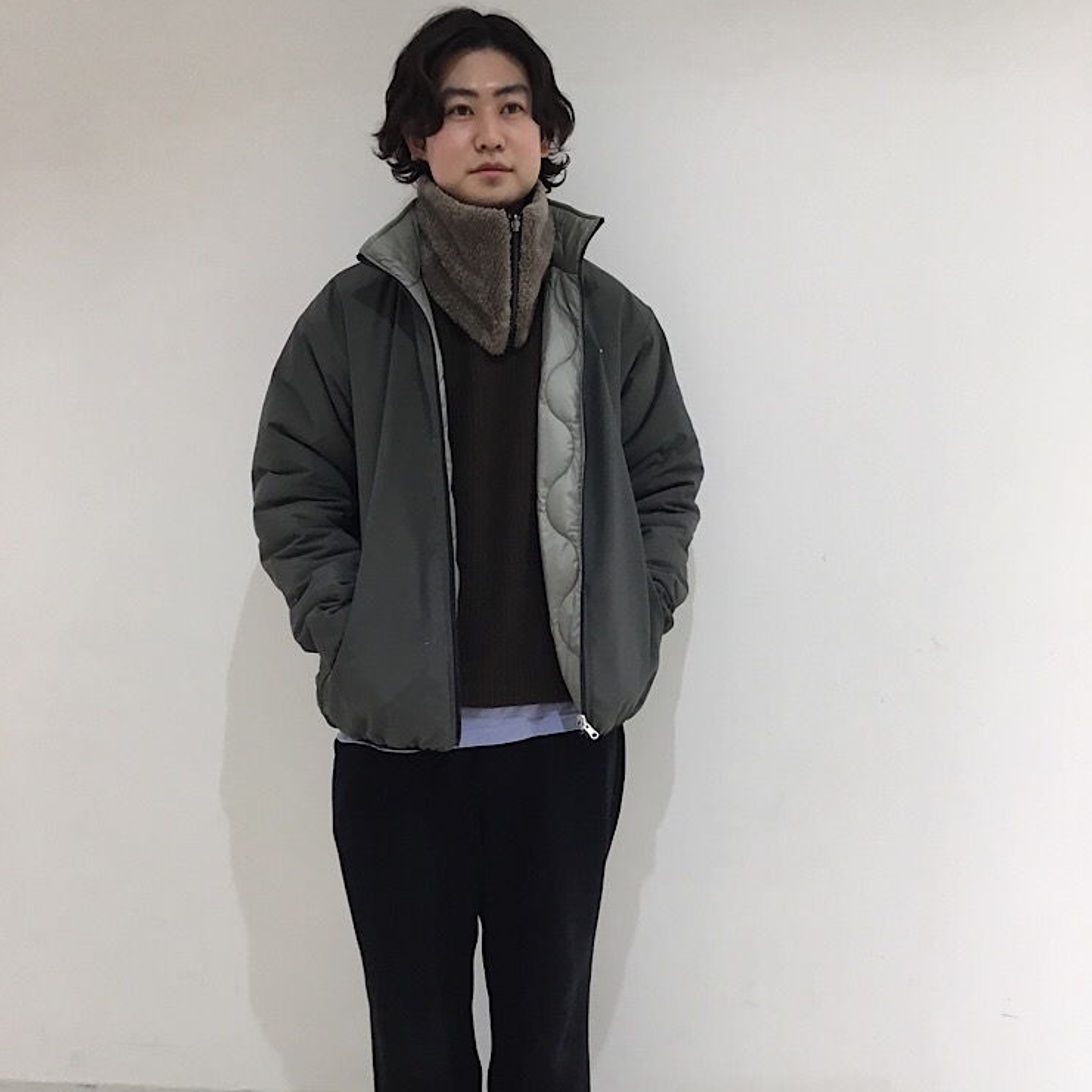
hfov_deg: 44.9
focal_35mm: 37
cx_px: 551
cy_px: 626
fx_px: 1321
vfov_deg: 44.8
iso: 64
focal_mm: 3.3
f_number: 2.4
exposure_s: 1/30
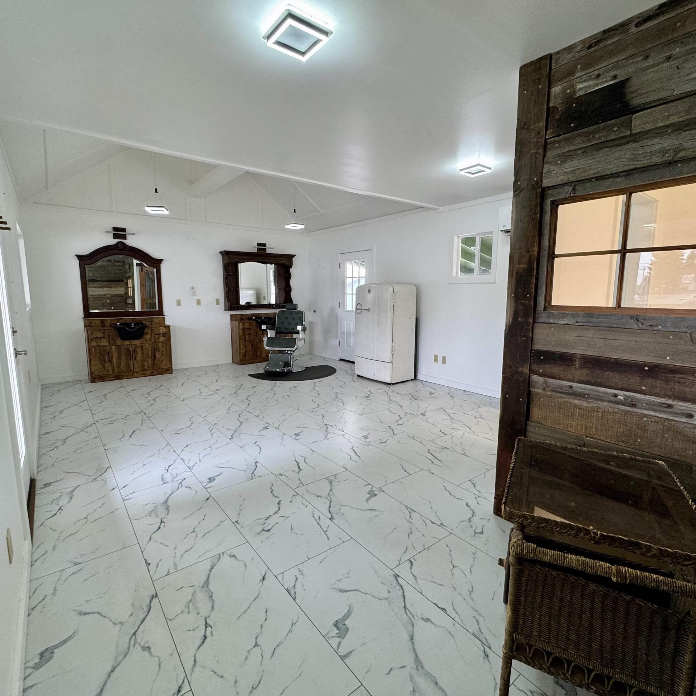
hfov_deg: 84.0
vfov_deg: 84.0
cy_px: 344
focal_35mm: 17
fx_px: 387
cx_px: 341
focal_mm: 2.22
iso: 160
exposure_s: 1/120
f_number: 2.2
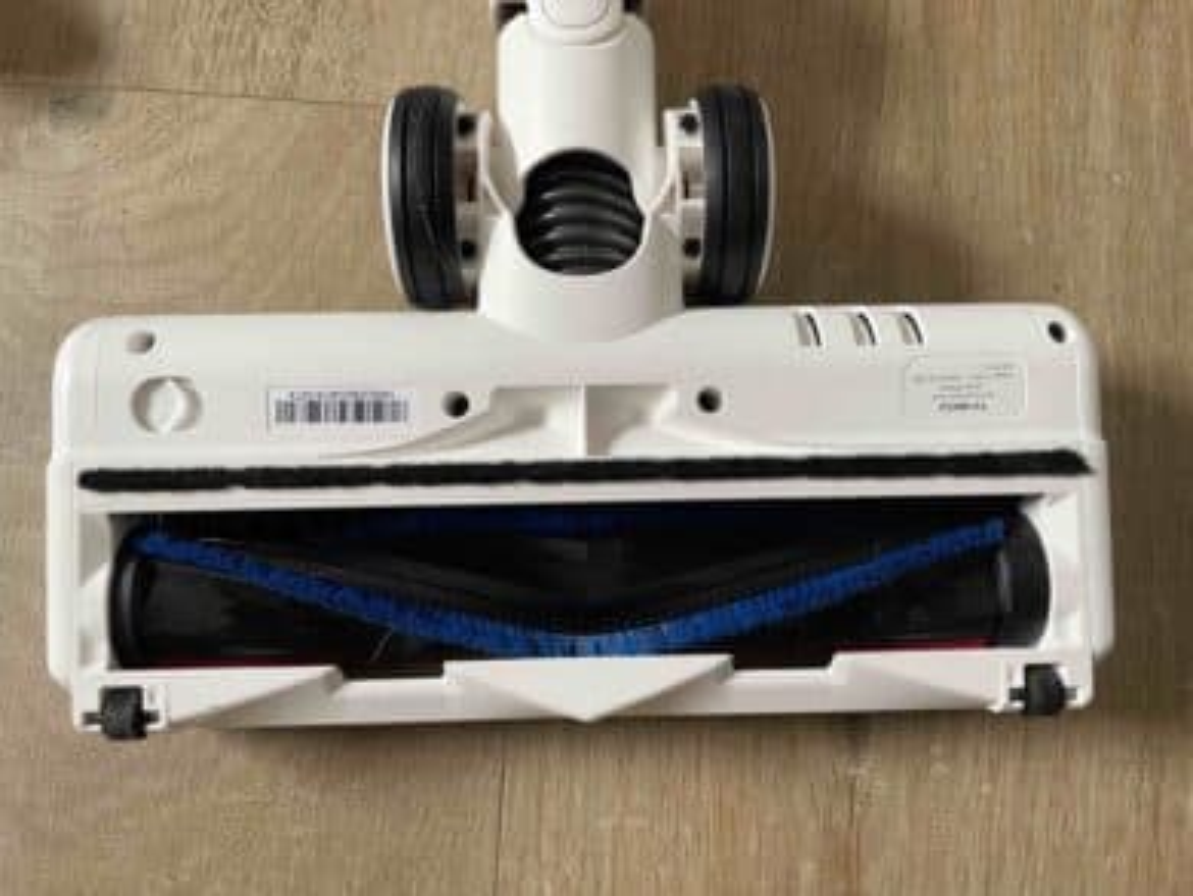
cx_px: 596
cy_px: 448
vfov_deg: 53.1
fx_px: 897
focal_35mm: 26
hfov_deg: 67.3
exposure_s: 1/94
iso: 125
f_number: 1.6
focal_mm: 4.2
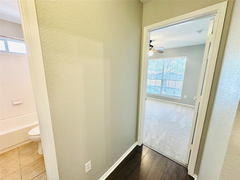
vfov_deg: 85.7
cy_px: 90
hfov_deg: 102.1
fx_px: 97
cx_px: 120
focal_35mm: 14
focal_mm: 2.22
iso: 200
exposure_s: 1/60
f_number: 2.2
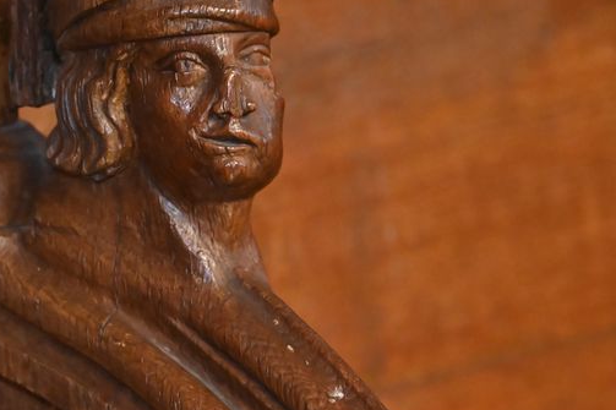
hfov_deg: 4.9
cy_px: 184
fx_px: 7150
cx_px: 143
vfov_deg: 3.3
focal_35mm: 418
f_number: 6.3
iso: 9000
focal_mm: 200
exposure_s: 1/200
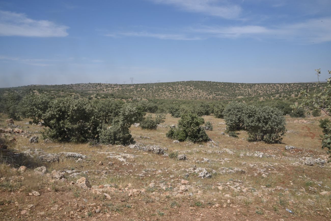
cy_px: 110
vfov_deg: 27.0
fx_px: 460
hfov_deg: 39.6
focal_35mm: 50
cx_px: 166
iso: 200
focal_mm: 50
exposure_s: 1/125
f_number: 20
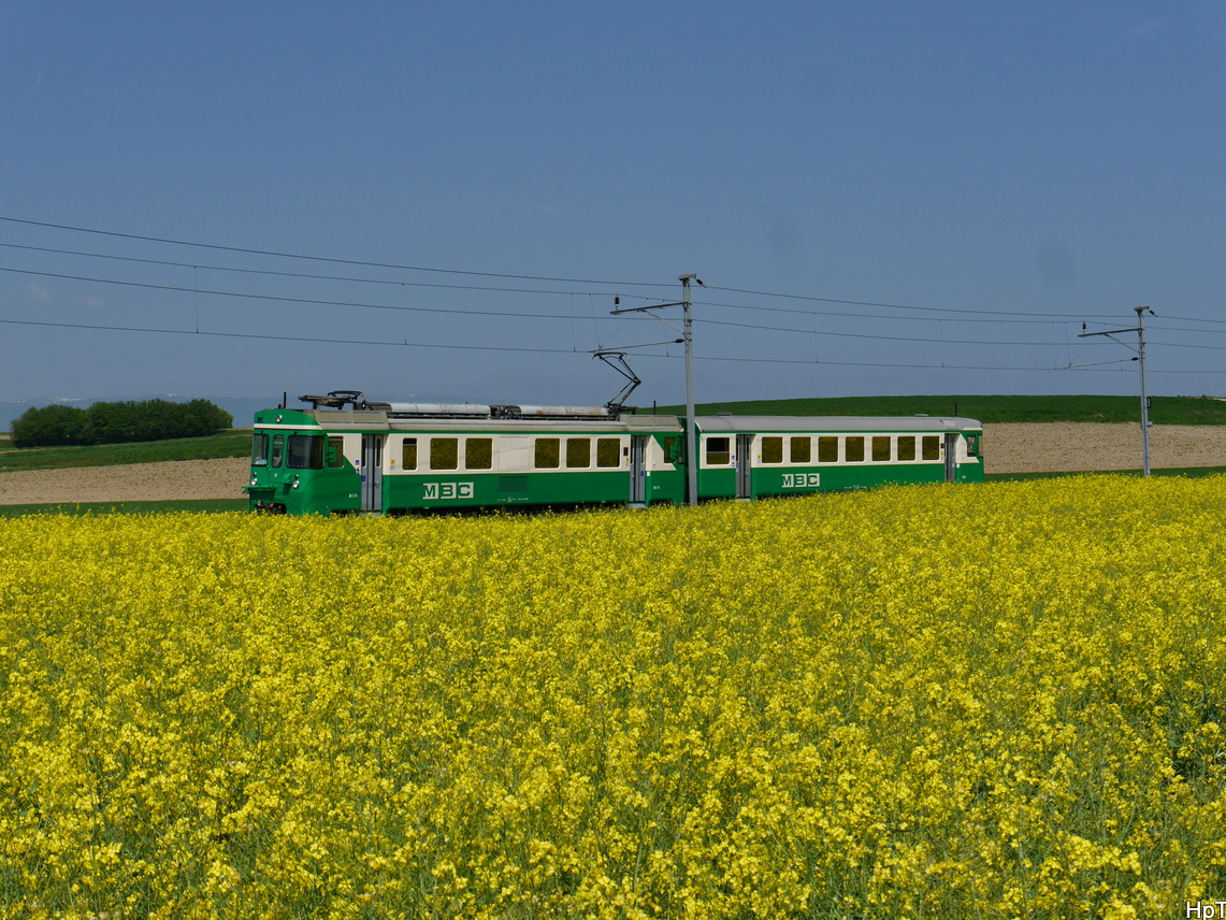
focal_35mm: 61
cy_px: 466
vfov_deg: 24.0
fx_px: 2161
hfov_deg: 31.7
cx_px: 615
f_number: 10
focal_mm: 29
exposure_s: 1/500
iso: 160
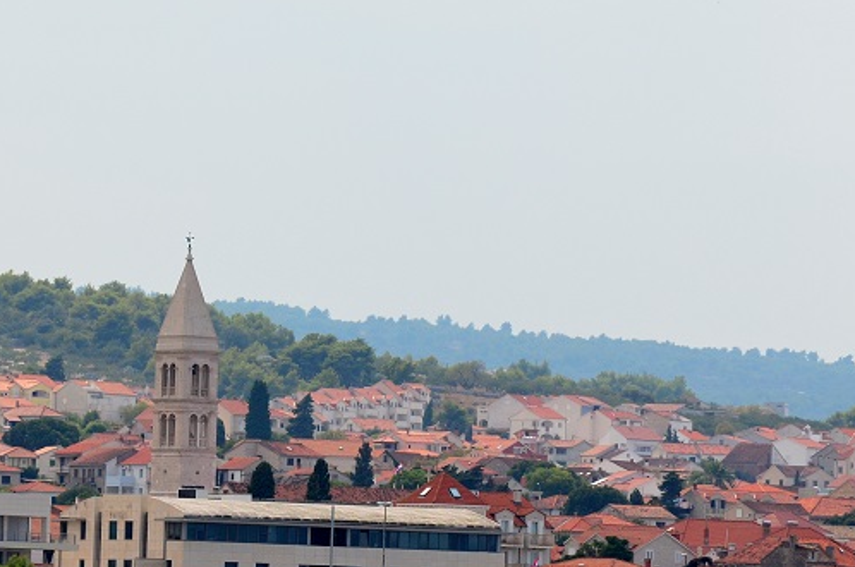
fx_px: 7846
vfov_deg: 4.1
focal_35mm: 331
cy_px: 338
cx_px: 245
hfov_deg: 6.2
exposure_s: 1/2500
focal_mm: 110
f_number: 5.6
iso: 400
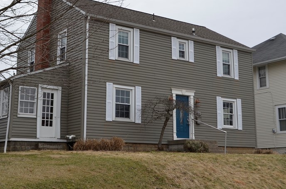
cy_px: 63
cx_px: 140
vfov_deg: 23.5
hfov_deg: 35.1
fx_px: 452
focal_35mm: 57
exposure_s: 1/200
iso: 200
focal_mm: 24
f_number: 7.1
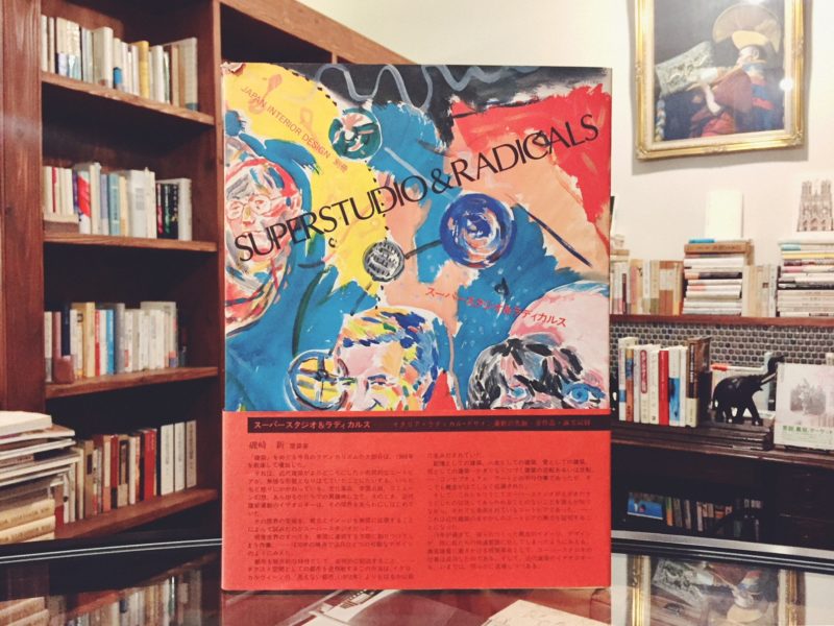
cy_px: 313
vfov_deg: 48.2
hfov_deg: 61.7
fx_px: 699
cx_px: 417
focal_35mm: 29
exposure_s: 1/30
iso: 250
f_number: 2.2
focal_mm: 4.15
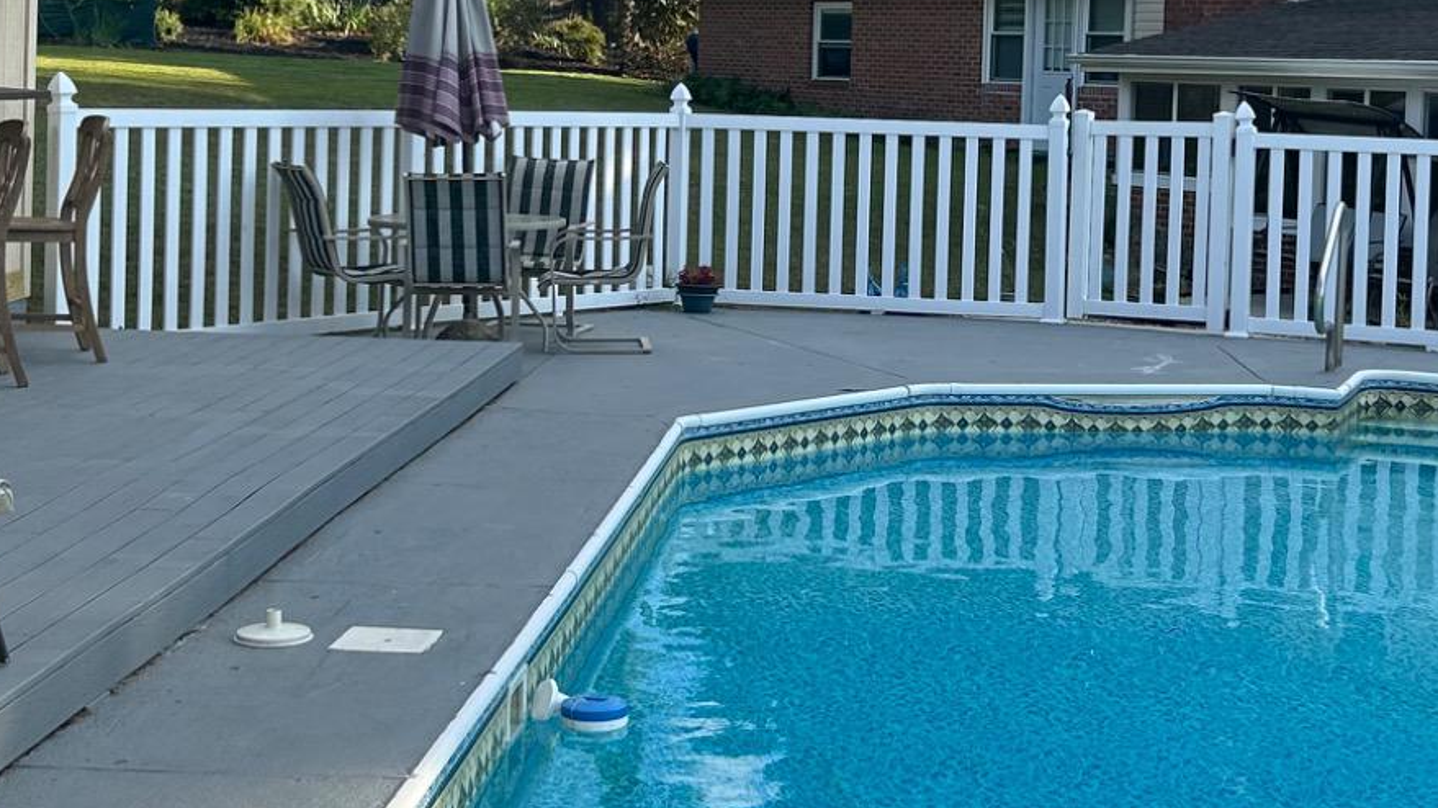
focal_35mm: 66
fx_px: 2516
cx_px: 764
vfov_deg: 18.1
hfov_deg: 31.9
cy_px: 183
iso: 50
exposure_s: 1/1377
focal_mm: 5.7
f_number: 1.5
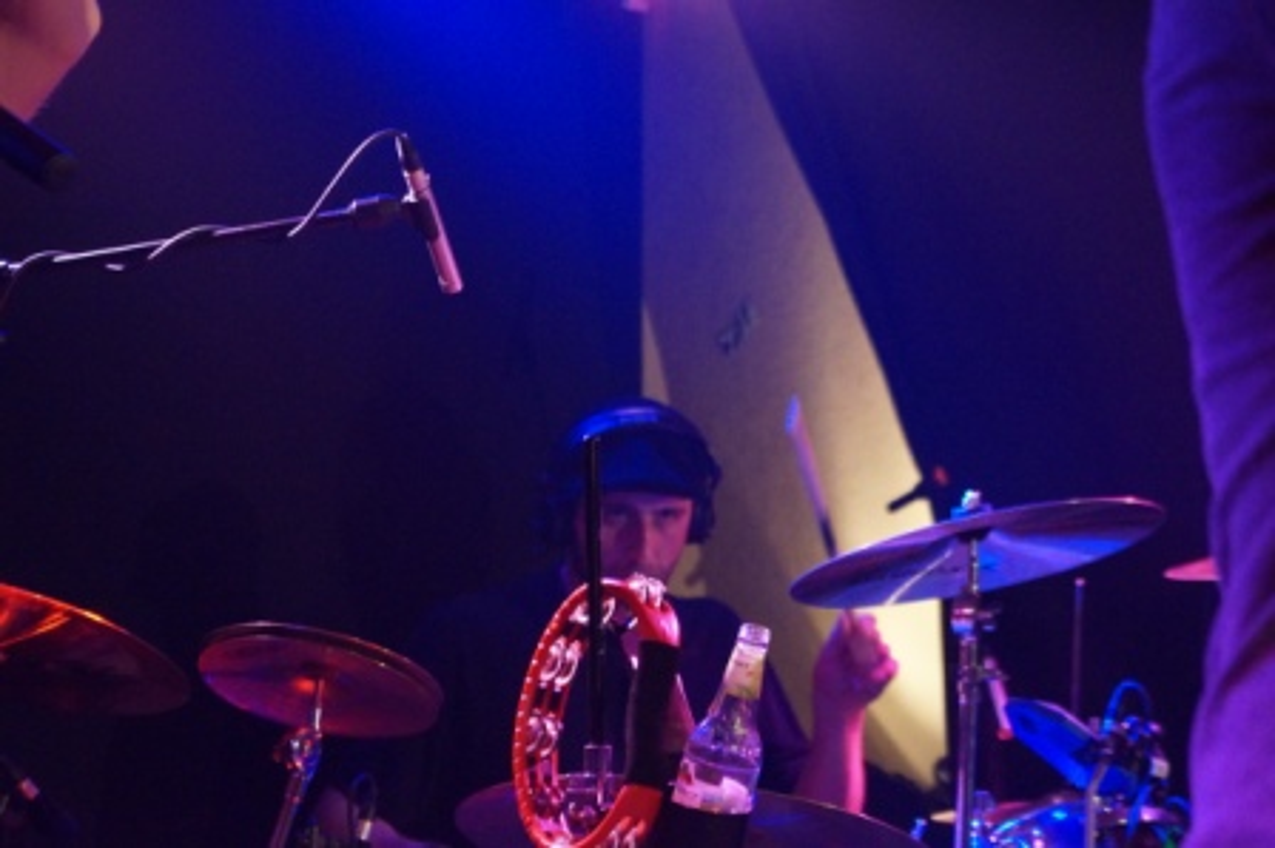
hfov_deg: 17.1
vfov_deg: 11.4
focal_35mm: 120
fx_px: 4247
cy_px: 424
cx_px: 638
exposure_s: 1/60
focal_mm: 80
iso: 3200
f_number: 5.6
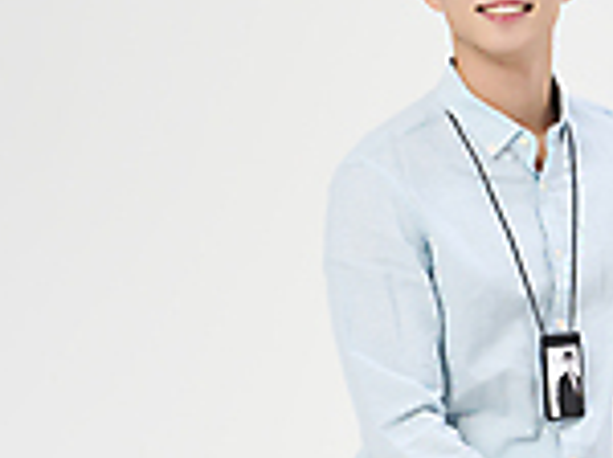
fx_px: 3182
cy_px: 483
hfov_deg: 11.0
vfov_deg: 8.2
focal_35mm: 180
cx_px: 488
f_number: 11
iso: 160
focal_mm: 70
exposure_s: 1/125
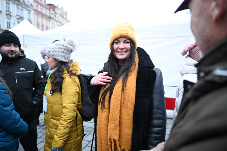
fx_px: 158
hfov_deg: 71.5
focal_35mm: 25
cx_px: 114
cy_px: 76
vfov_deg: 51.3
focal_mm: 25
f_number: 2.8
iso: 4000
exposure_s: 1/125
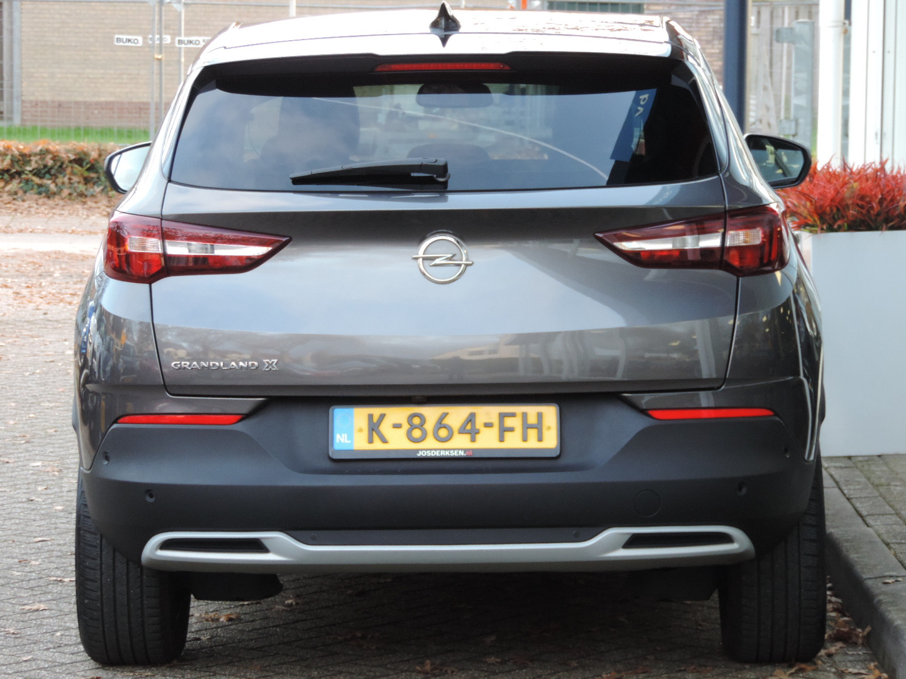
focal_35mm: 145
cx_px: 453
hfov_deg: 13.6
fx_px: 3795
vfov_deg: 10.2
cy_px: 340
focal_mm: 25.8
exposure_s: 1/40
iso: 400
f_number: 4.4
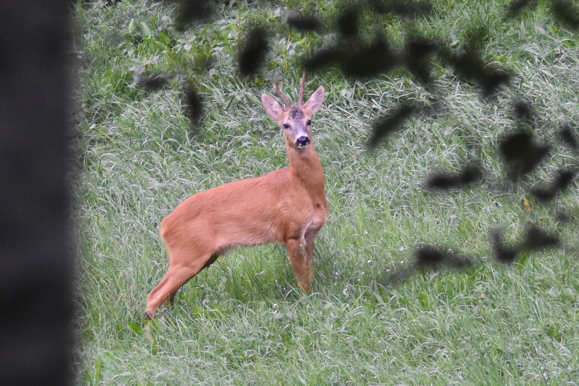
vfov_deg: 10.8
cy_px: 193
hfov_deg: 16.1
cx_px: 290
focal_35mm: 128
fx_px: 2050
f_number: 4.5
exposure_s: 1/500
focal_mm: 85
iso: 2200
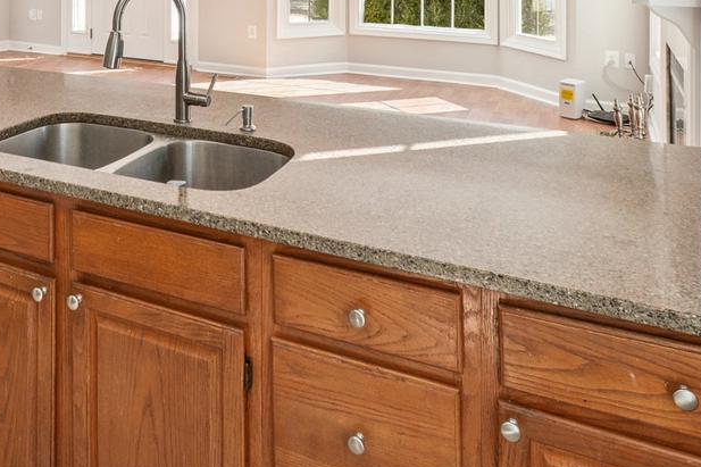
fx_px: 681
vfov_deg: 32.9
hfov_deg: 51.8
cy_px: -55
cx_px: 164
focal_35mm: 35
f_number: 8
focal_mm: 10
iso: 400
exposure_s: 1/125
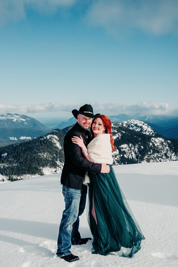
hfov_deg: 35.1
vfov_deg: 50.7
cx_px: 89
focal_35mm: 38
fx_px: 282
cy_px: 134
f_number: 11
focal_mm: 38
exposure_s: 1/500
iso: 200
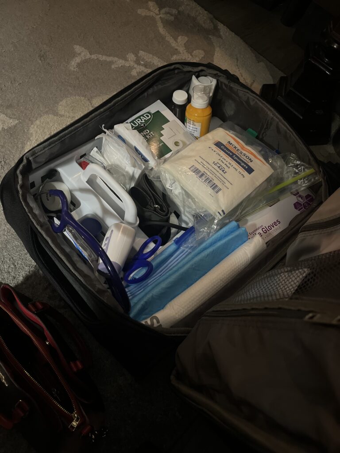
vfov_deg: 67.3
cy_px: 226
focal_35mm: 26
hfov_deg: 53.1
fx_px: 340
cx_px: 170
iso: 1000
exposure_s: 1/30
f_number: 1.6
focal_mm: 5.1
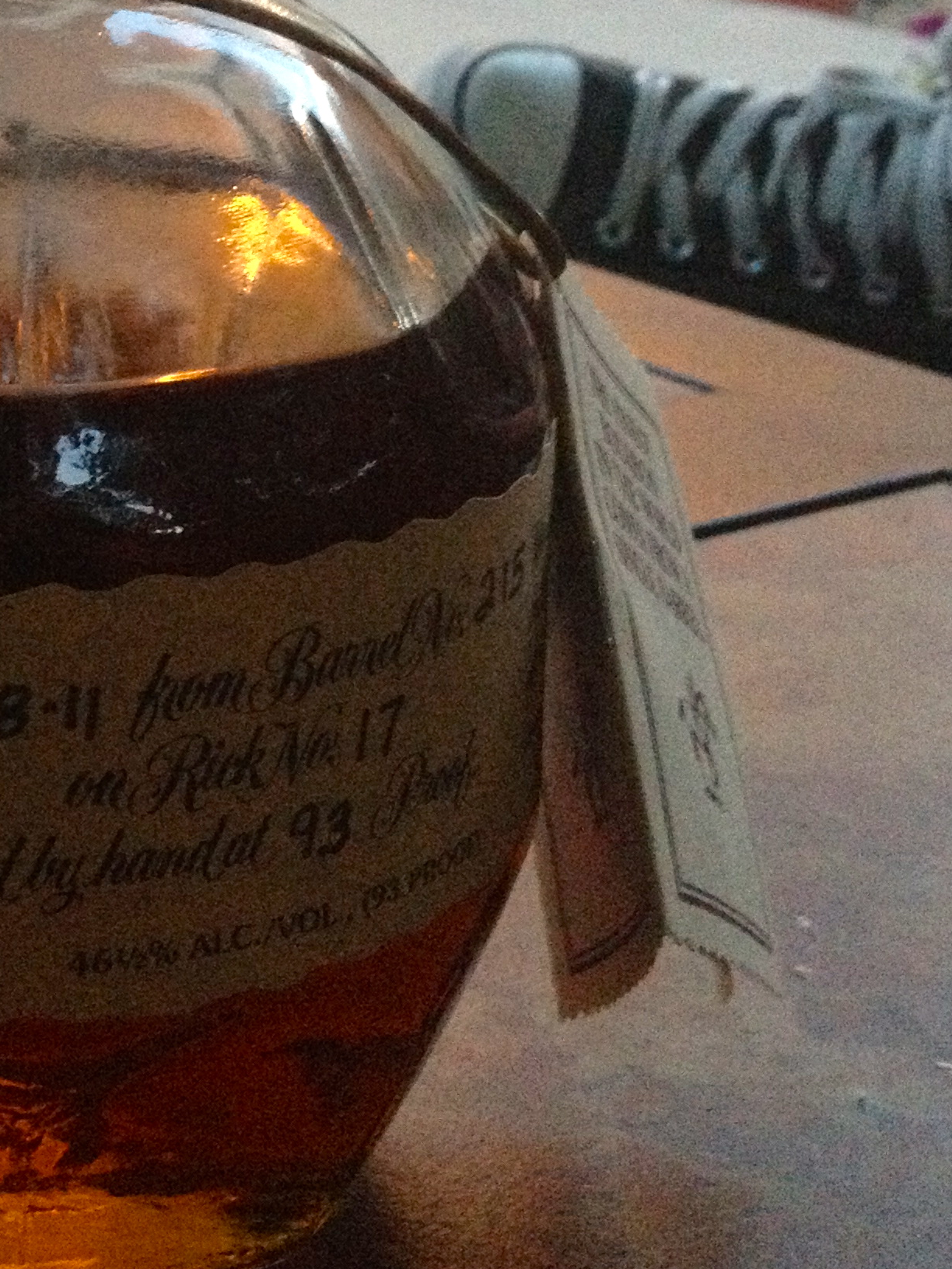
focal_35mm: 70
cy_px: 251
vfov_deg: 27.2
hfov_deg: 20.5
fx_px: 2567
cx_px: 61
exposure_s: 1/20
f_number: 2.4
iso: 400
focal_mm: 4.28
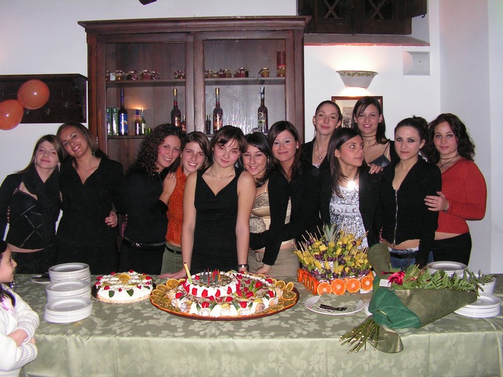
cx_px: 252
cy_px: 188
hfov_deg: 51.4
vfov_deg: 39.7
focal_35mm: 36
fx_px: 523
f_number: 3.2
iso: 200
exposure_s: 1/40
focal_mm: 6
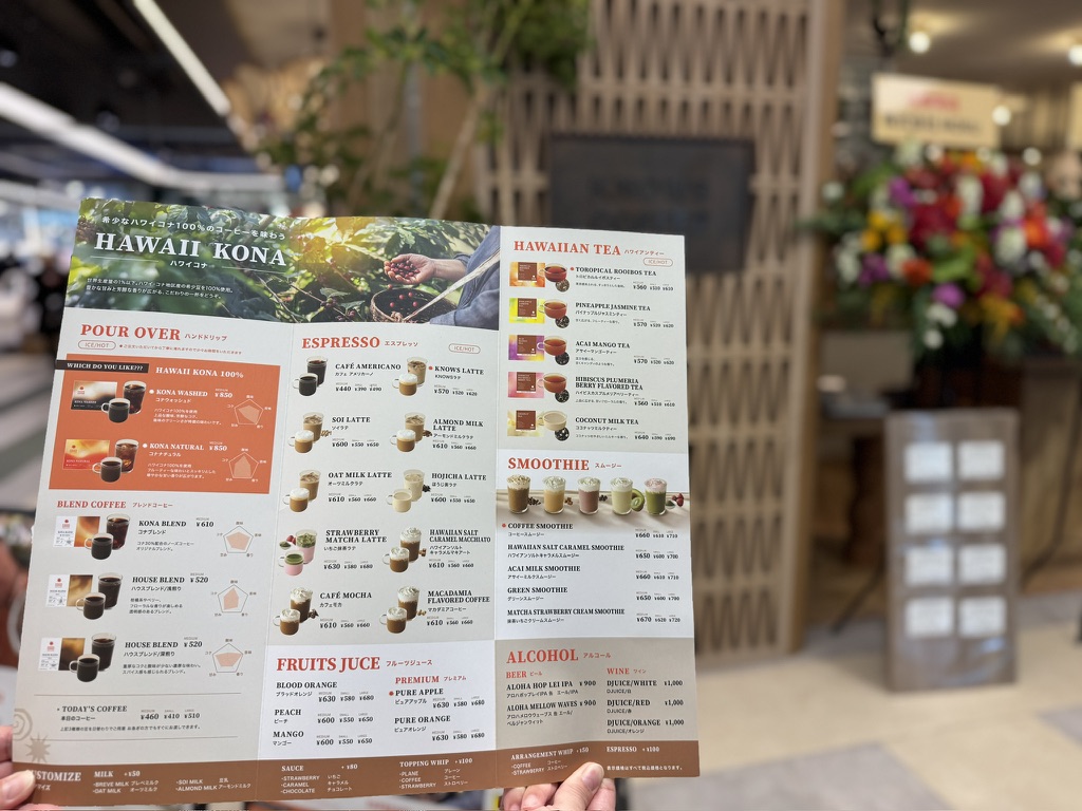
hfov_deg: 71.6
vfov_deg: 56.8
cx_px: 541
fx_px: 750
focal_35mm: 24
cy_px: 406
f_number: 1.78
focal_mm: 6.76
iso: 80
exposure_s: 1/121
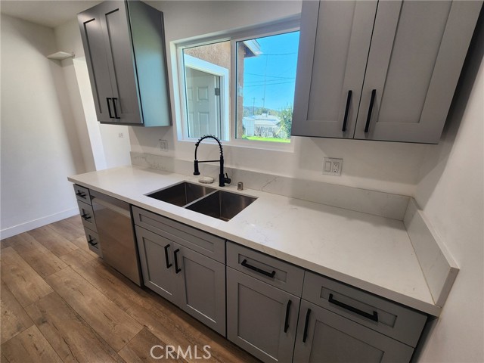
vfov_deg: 89.9
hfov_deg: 106.2
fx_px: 182
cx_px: 242
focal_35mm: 13
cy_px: 182
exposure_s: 1/120
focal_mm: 2.2
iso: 80
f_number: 2.2
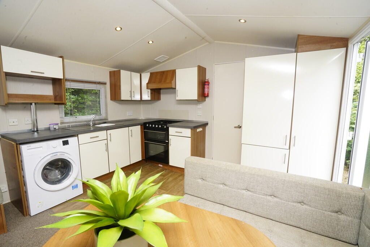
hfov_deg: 96.7
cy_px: 124
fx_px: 164
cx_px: 185
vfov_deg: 73.8
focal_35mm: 16
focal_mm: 16
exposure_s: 1/60
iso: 2500
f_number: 16
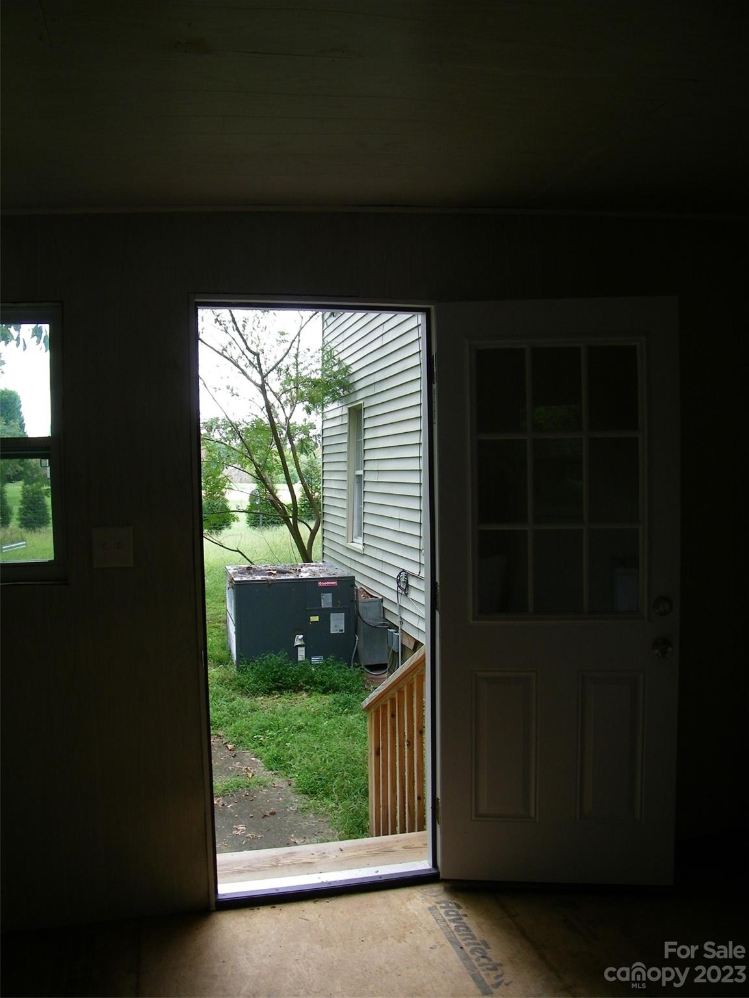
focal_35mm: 28
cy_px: 499
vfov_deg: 63.4
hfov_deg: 49.7
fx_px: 808
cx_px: 374
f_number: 3.5
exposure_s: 1/60
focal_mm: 5
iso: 80
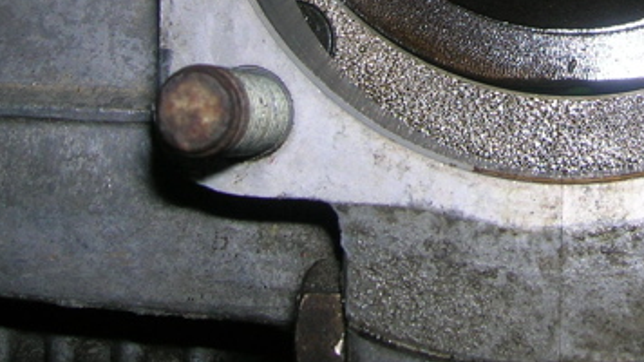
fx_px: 1332
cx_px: 554
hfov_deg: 26.5
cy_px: -124
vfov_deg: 14.7
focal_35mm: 78
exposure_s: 1/60.1
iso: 50
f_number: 4.9
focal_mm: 5.7
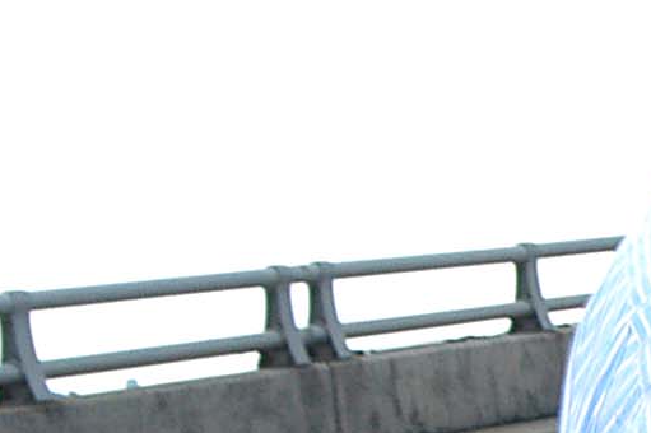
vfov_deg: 5.5
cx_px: 1646
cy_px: 731
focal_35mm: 247
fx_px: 4464
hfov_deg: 7.7
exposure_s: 1/160
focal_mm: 28
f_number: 10
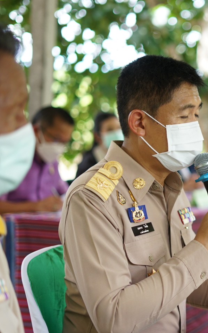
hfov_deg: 14.8
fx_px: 780
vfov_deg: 24.1
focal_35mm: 86
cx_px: 236
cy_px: 177
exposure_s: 1/320
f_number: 2
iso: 400
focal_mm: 50
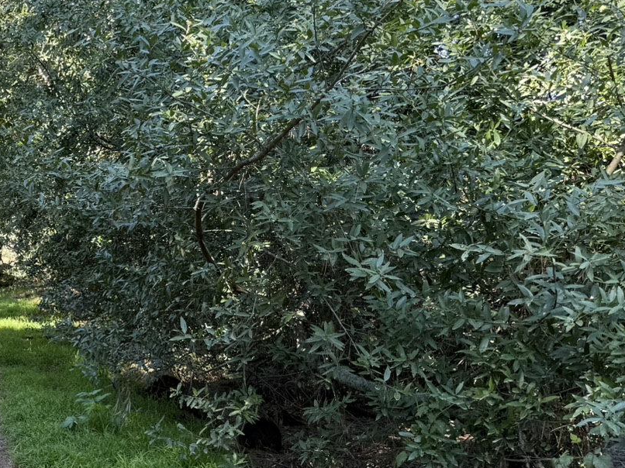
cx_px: -90
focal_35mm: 61
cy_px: 192
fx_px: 1101
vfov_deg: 24.0
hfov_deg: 28.3
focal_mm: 6.76
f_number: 1.78
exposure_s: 1/121
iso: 64
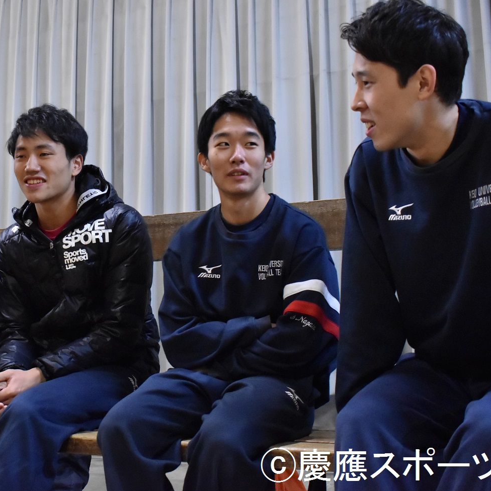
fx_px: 754
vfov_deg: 36.1
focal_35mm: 47
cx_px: 135
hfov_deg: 35.4
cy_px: 242
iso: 2500
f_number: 4.5
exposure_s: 1/100
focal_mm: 24
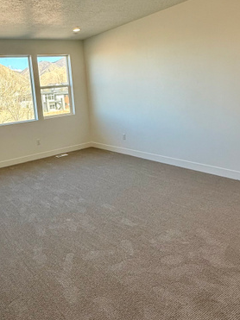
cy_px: 129
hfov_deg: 46.9
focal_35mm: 29
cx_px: 68
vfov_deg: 61.2
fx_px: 268
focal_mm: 2.22
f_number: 2.2
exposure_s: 1/168
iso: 64
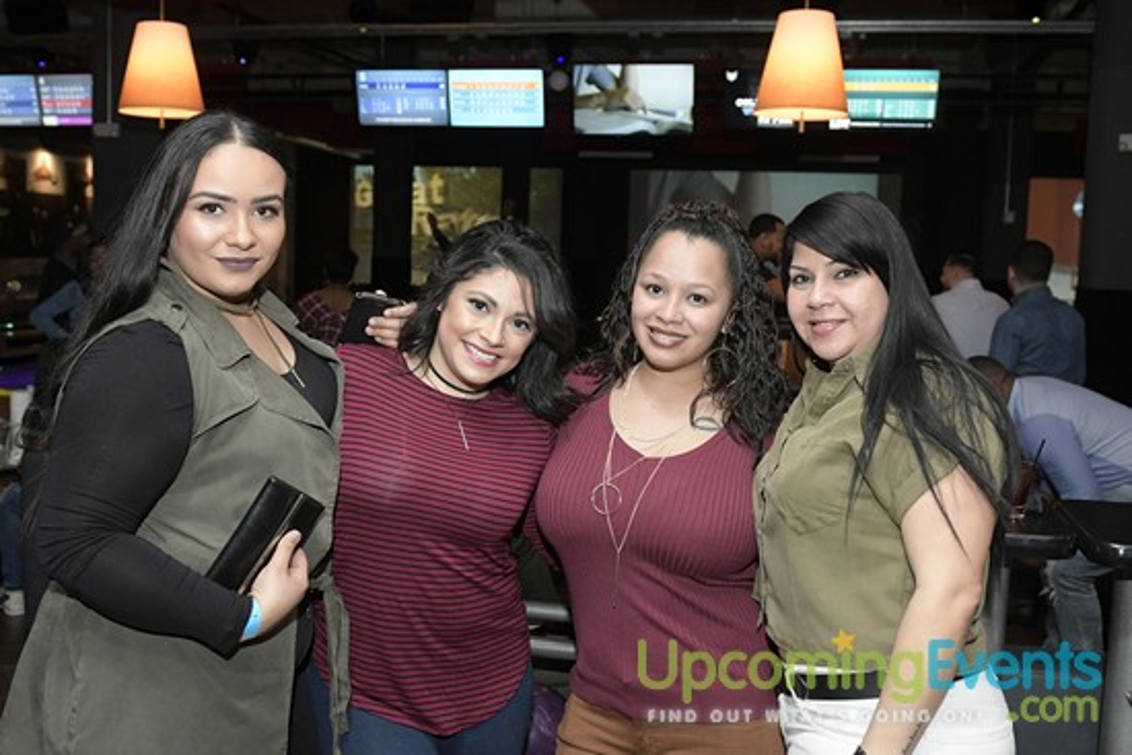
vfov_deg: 36.9
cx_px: 566
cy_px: 378
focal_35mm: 36
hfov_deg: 53.1
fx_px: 1132
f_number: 4
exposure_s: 1/100
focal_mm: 24
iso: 2000
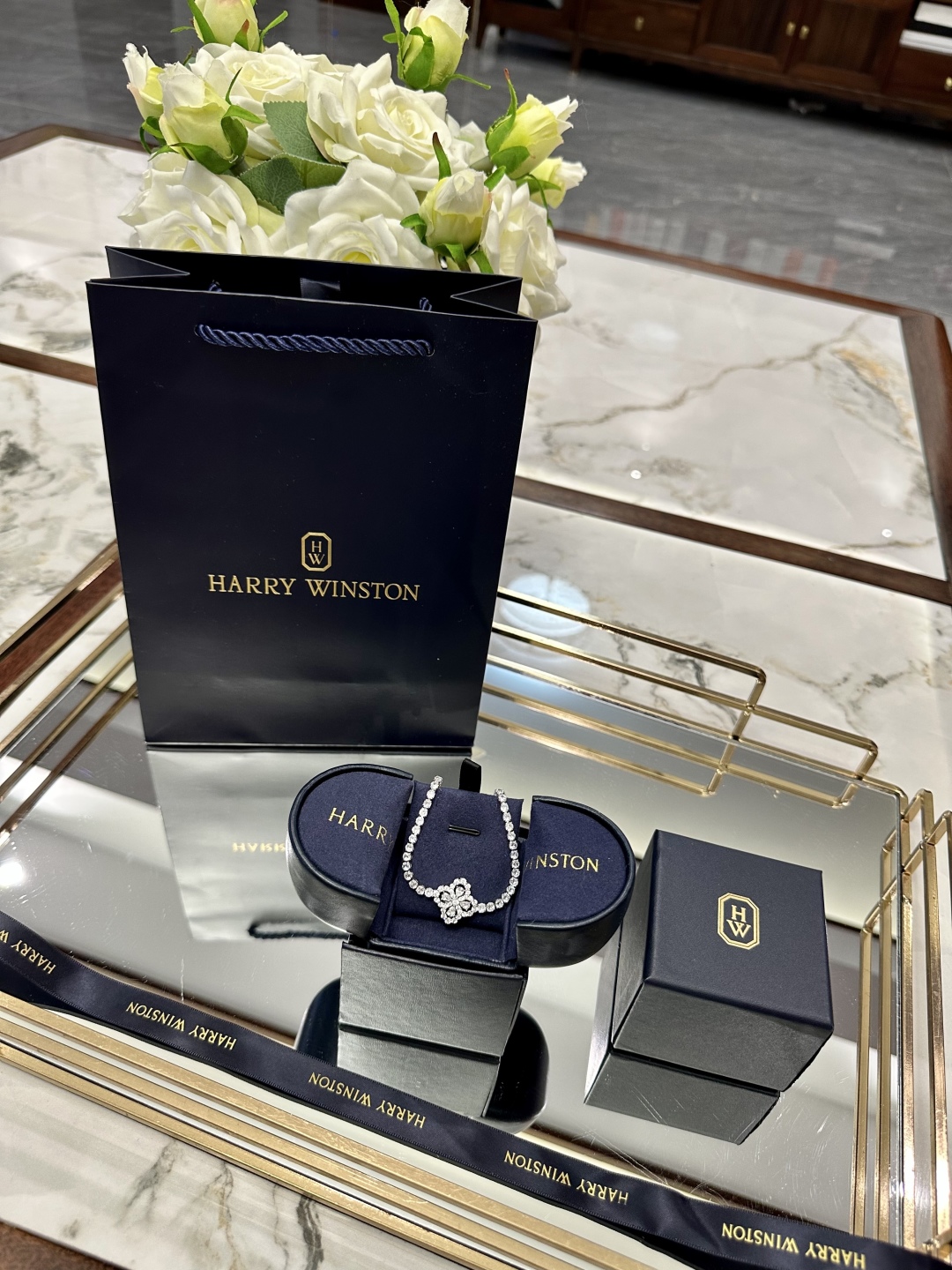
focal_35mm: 24
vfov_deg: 71.6
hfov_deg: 56.8
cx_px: 476
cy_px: 635
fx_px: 880
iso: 160
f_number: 1.78
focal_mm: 6.86
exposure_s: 1/50
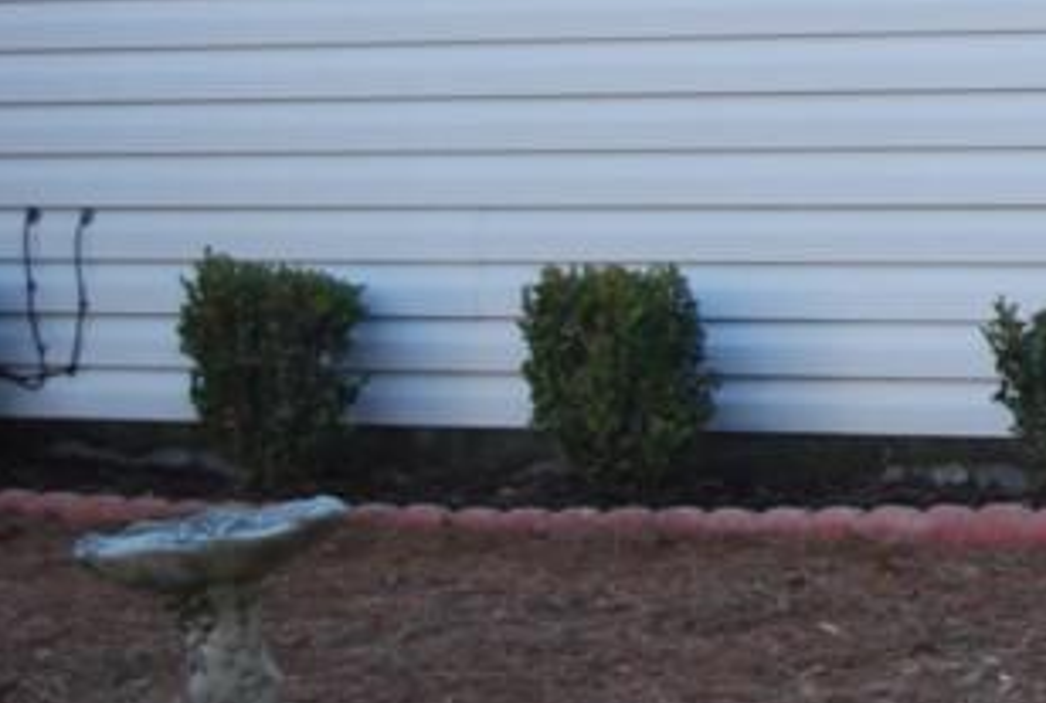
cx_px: 1932
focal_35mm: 251
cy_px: -166
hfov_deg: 7.9
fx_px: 7307
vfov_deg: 5.5
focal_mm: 45
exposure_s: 1/100
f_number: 5.3
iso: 200
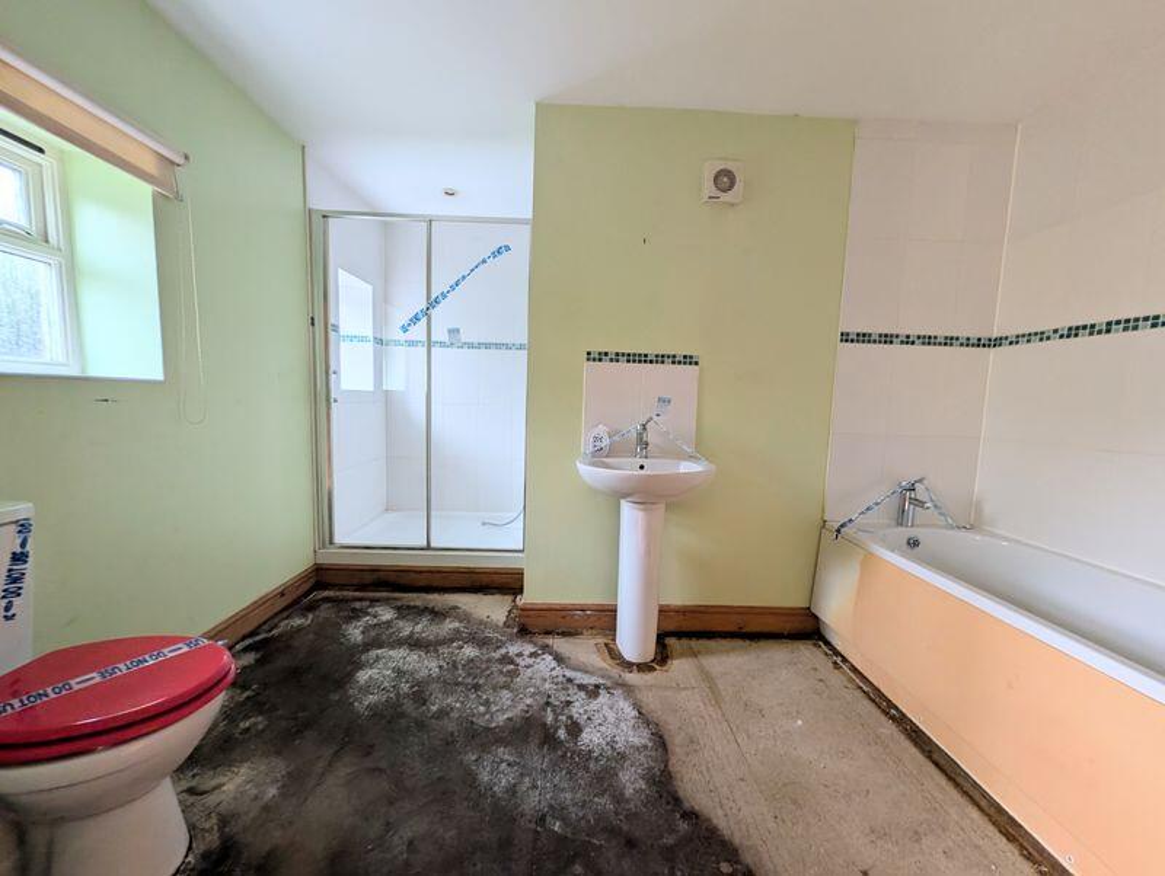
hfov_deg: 110.5
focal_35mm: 12
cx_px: 582
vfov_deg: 94.6
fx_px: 404
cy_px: 438
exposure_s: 1/27.5
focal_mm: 2.02
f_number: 1.7
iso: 81
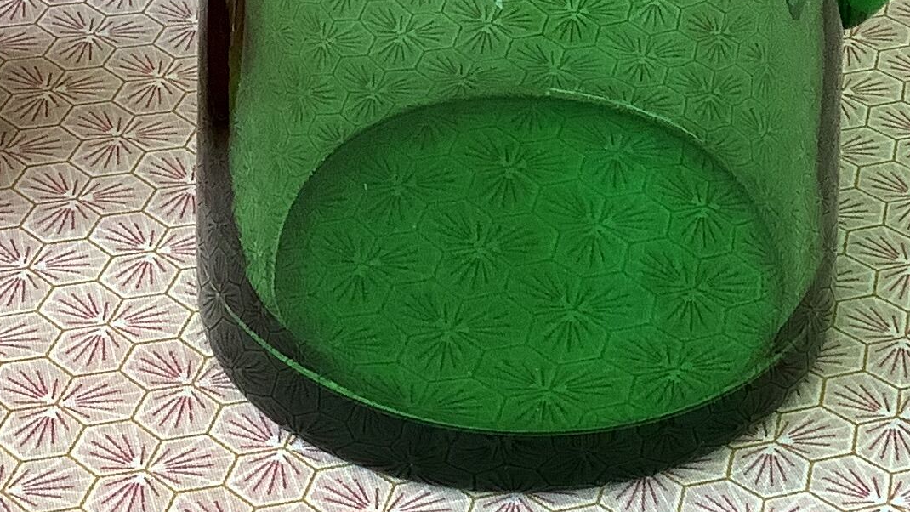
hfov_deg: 20.7
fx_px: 2485
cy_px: -233
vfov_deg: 11.3
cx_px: 619
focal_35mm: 103
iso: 80
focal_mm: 3.3
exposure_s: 1/120
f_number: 2.4
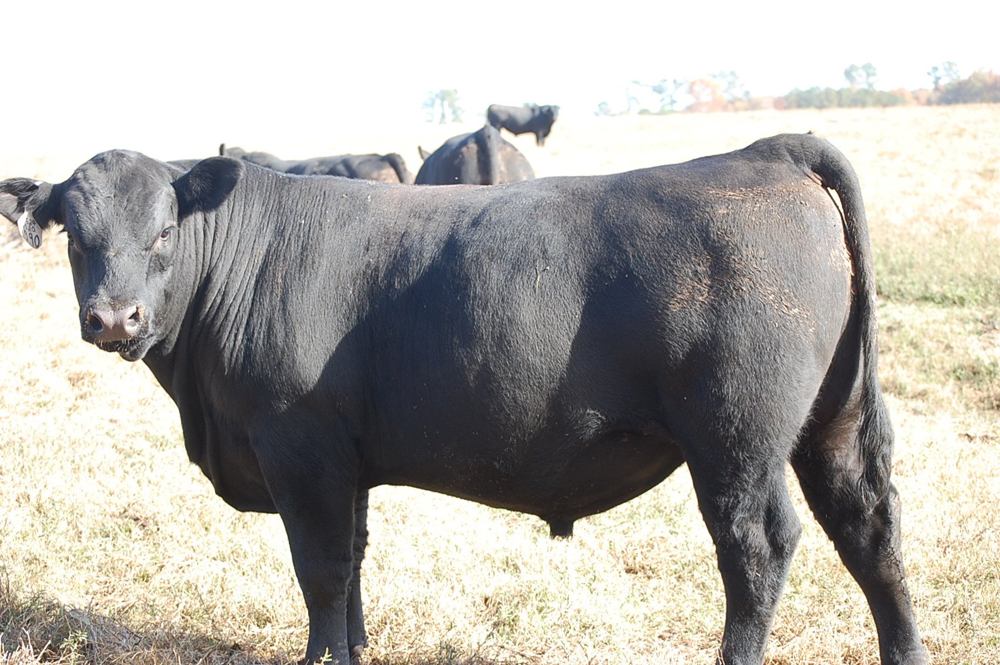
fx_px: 2290
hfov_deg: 24.6
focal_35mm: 82
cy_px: 332
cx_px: 500
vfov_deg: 16.5
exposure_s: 1/125
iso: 250
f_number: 5.6
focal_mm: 55
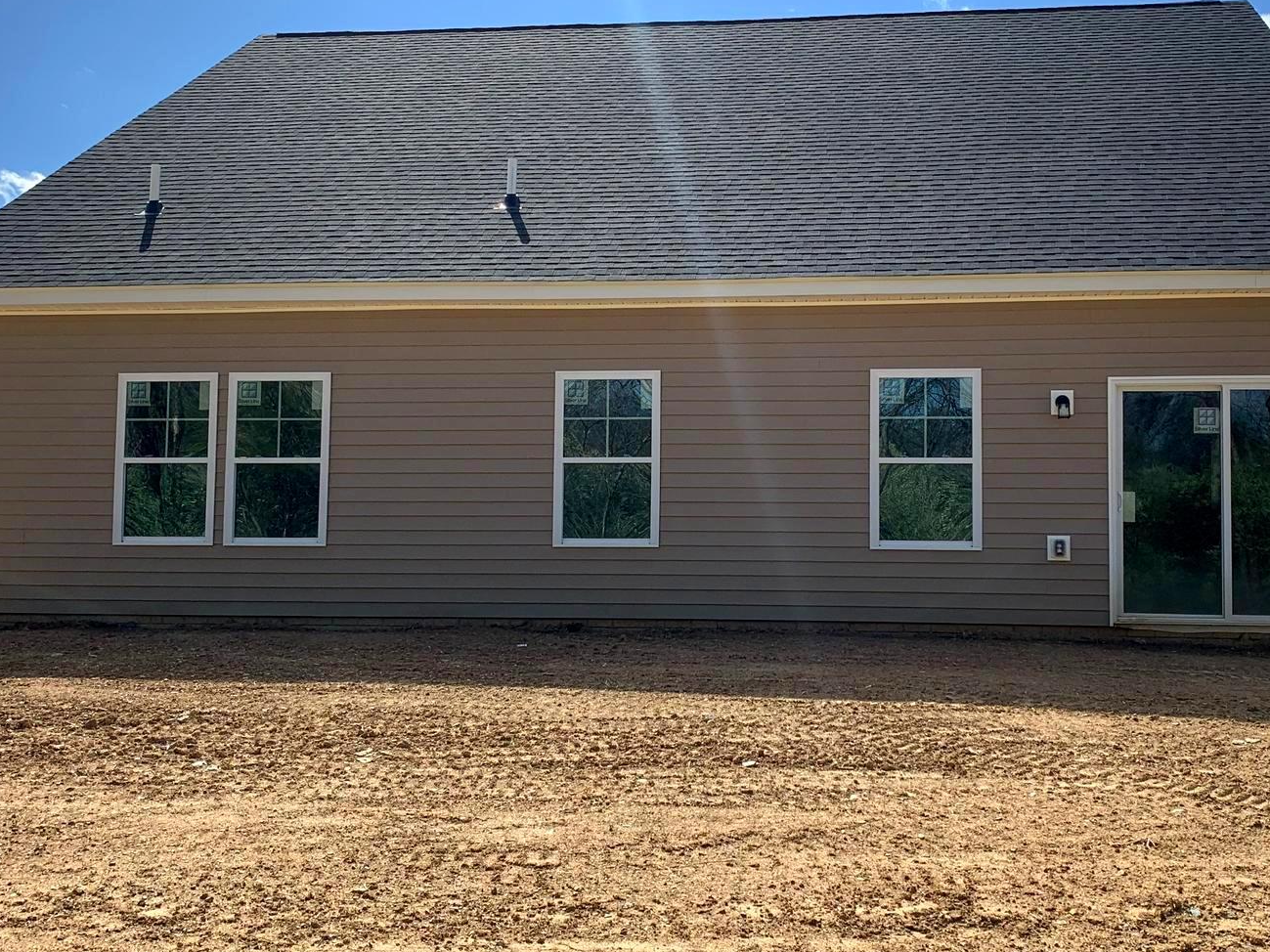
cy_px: 474
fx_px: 1504
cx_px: 730
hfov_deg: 45.6
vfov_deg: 35.1
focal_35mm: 41
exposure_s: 1/2755
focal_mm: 4.25
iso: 25
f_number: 1.8
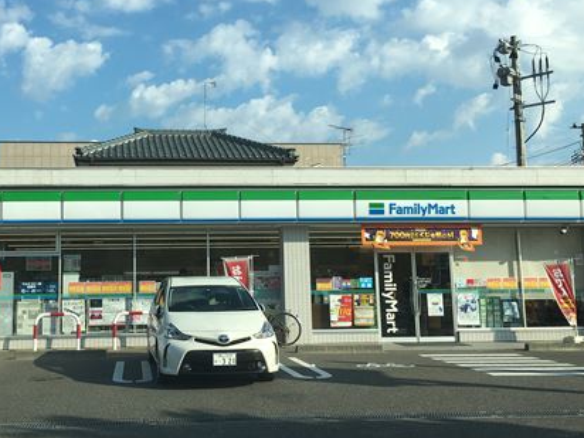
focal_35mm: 45
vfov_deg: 32.1
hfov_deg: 41.5
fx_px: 759
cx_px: 191
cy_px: 191
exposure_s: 1/1350
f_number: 2.2
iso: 25
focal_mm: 4.15
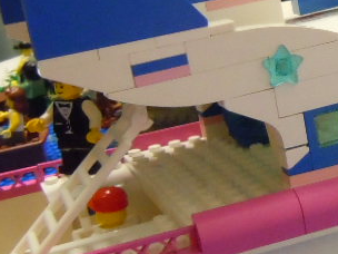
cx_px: 385
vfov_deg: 14.6
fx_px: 986
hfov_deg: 18.6
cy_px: 104
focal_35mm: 101
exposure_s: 1/80
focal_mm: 5.4
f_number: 3.5
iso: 800
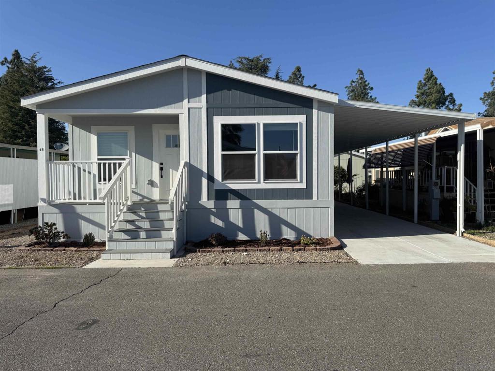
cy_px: 186
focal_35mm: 24
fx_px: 343
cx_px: 248
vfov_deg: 56.8
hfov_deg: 71.6
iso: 80
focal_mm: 6.76
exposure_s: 1/4608
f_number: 1.78
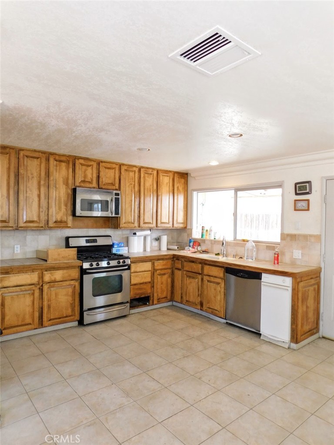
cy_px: 222
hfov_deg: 58.9
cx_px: 167
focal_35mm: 23
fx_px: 296
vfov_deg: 73.9
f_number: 3
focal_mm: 4
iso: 125
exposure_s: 1/80
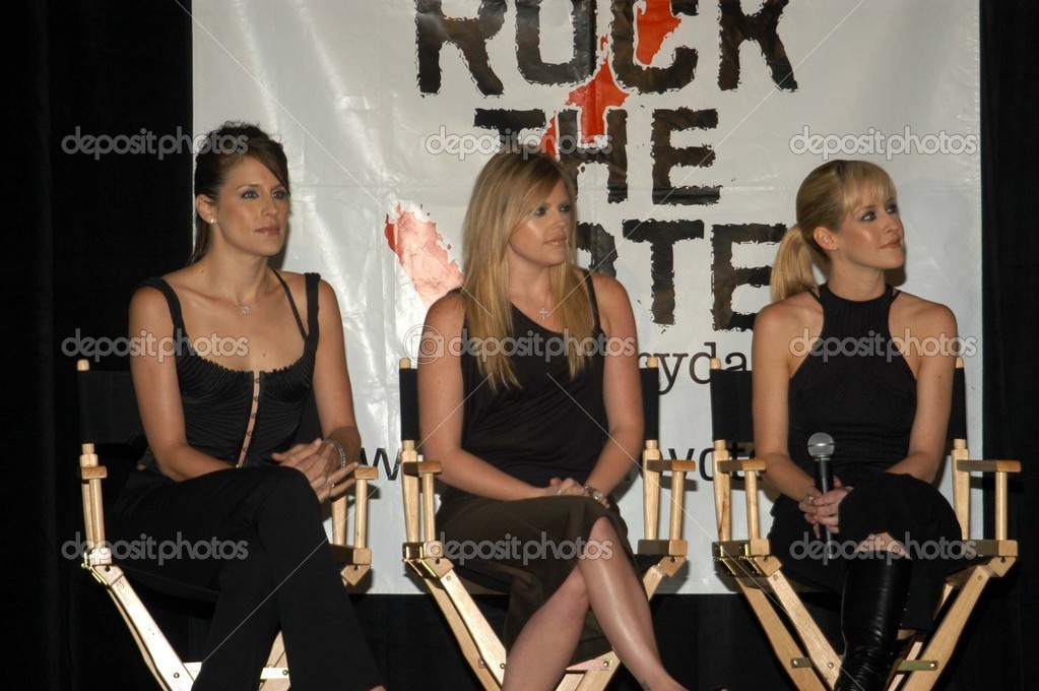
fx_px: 4325
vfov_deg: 9.1
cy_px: 346
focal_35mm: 150
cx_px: 520
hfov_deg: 13.7
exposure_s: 1/180
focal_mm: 100
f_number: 5.6
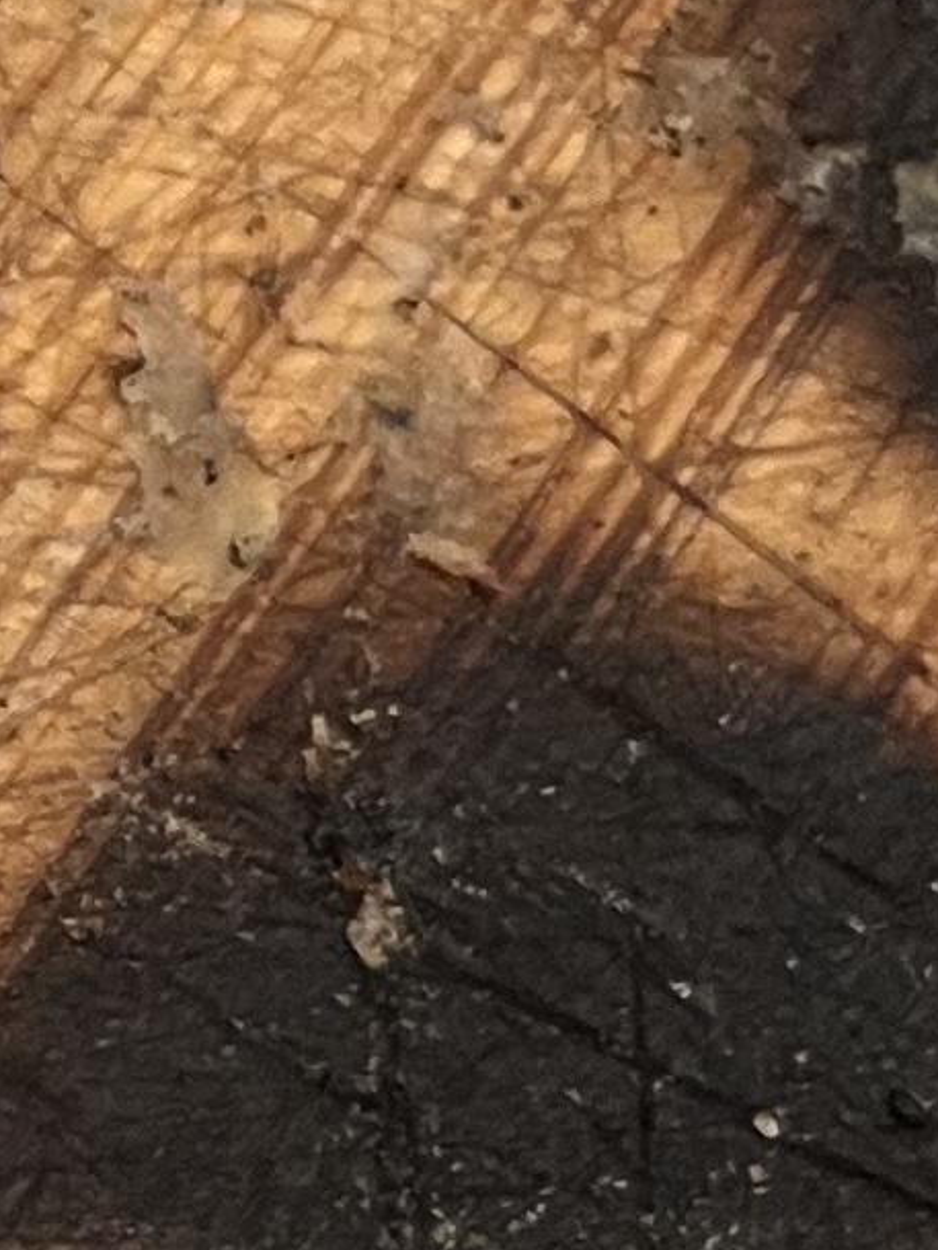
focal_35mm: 172
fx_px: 6212
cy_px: 238
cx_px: -1367
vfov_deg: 11.4
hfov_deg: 7.9
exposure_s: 1/50
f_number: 1.5
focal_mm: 5.7
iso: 200
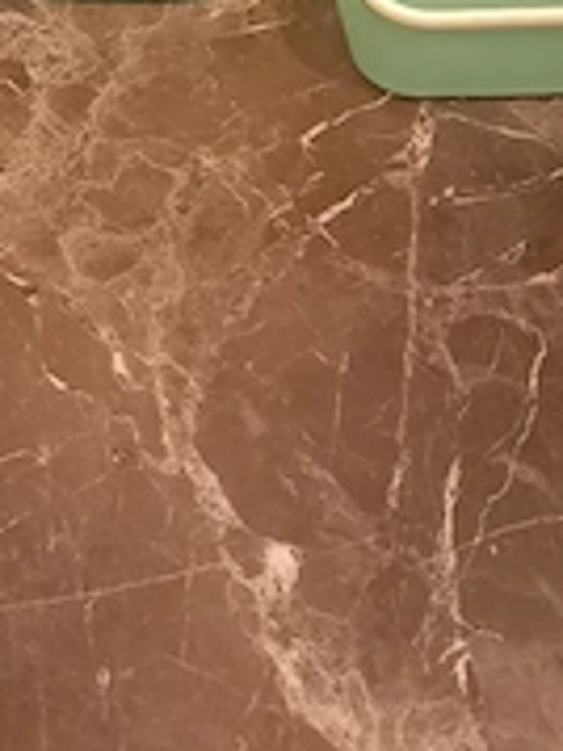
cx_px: 202
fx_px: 1216
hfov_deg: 26.0
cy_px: -21
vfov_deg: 31.5
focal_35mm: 56
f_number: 2
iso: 800
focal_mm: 4.6
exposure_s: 1/20
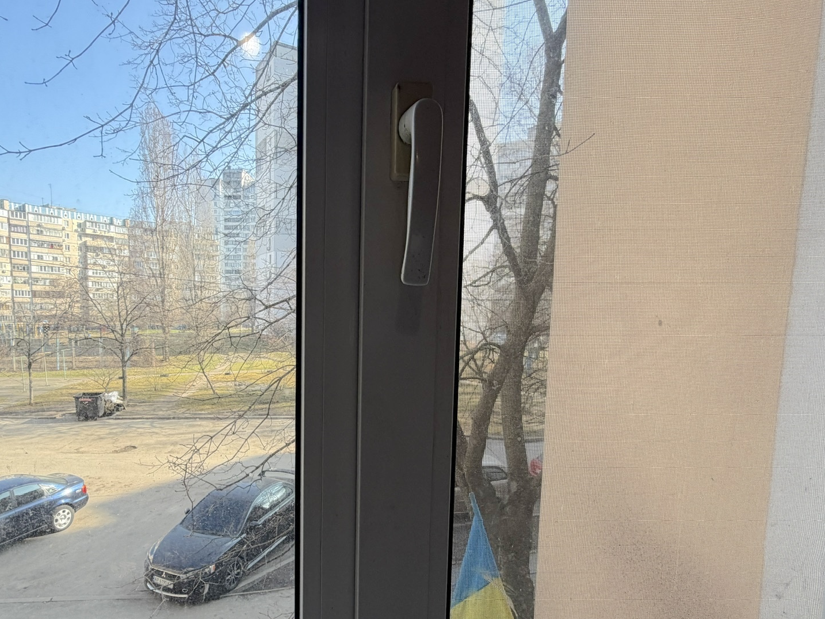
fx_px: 477
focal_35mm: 20
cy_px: 357
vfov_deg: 65.6
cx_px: 321
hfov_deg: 80.6
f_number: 2.2
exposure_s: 1/424
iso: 64
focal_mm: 2.22
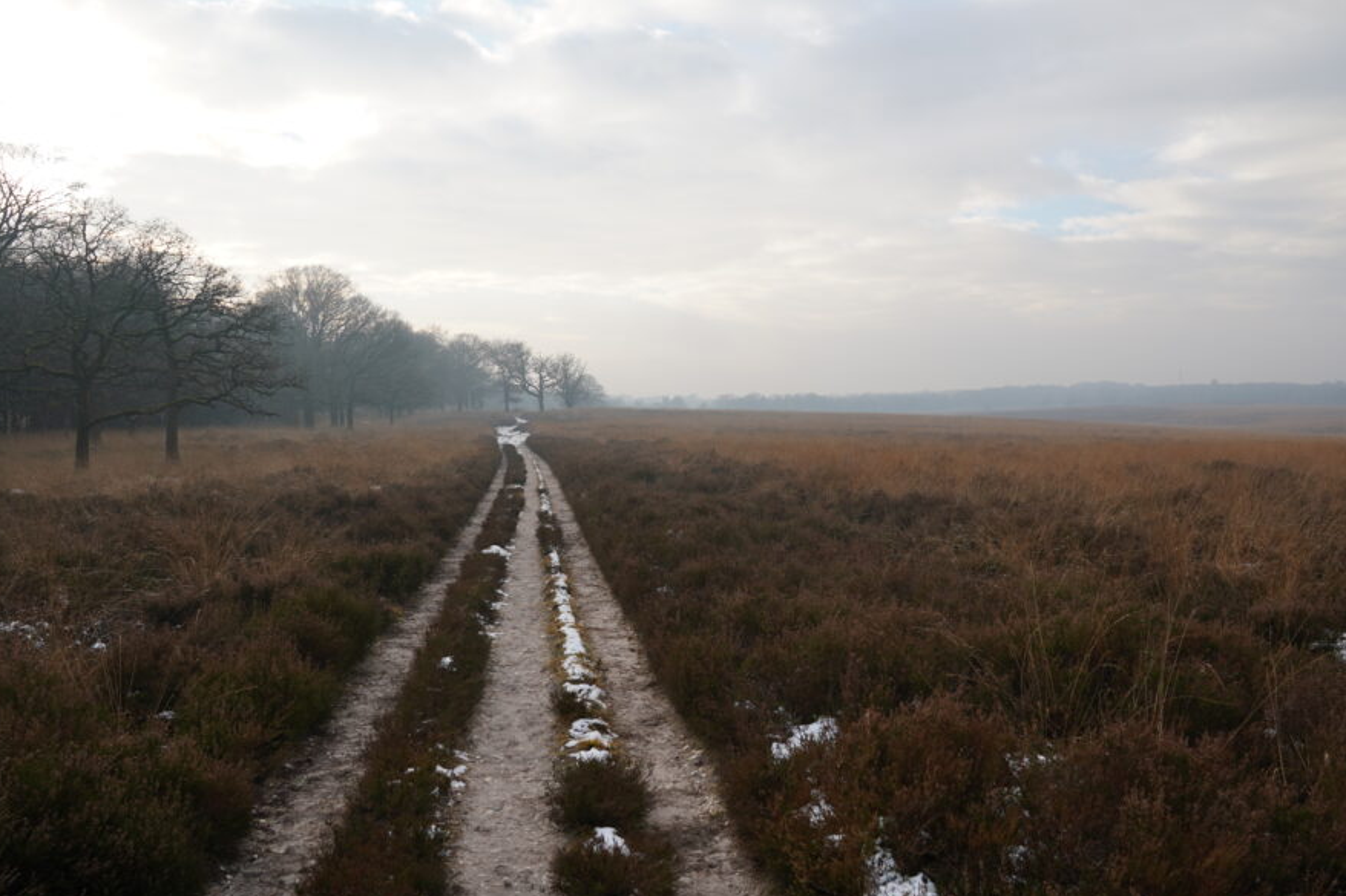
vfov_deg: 46.3
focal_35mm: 28
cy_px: 411
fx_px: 1047
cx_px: 736
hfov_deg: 65.4
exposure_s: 1/160
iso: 100
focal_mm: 24
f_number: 6.3
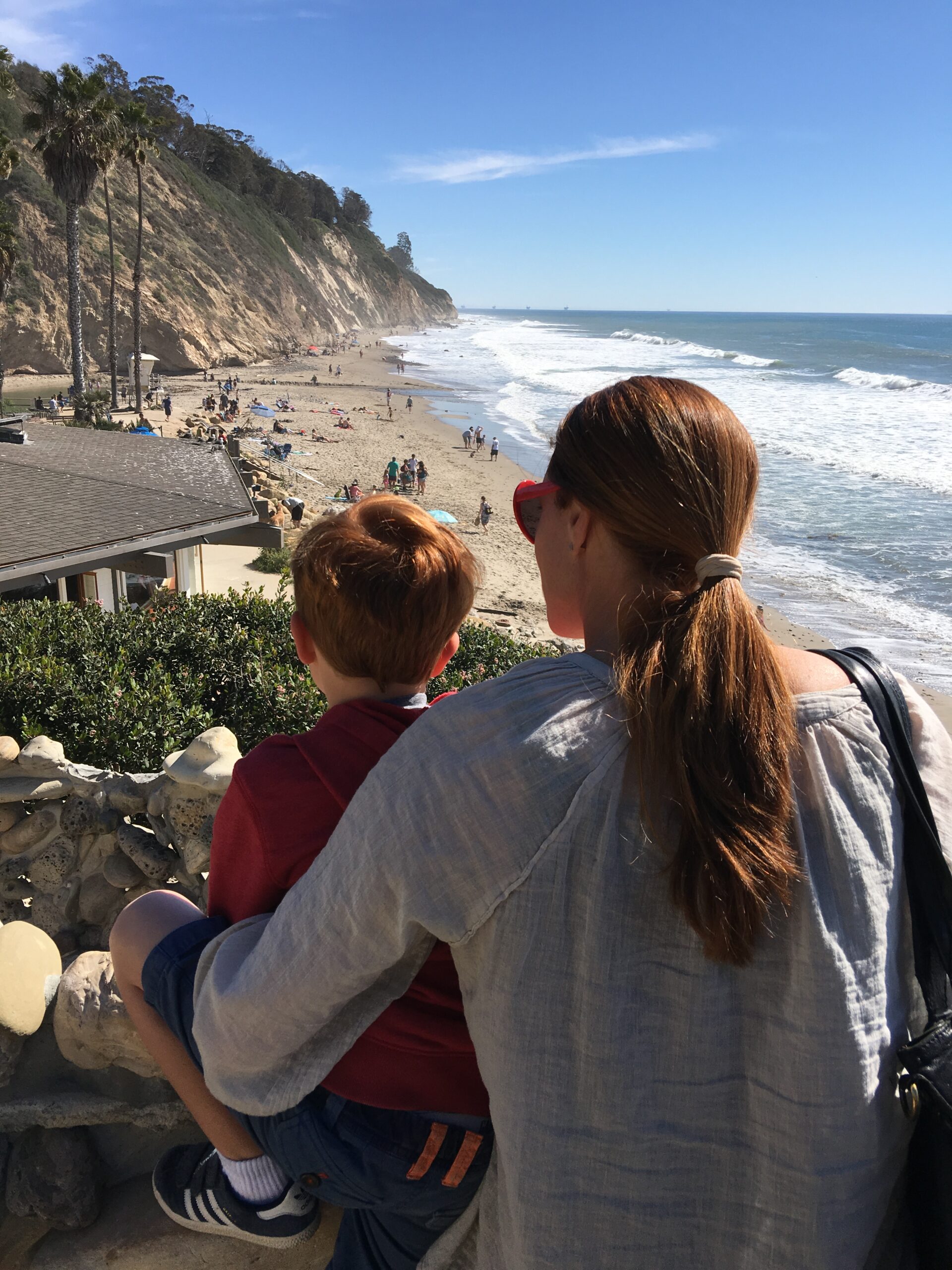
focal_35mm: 29
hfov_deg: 48.2
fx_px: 1063
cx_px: 476
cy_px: 635
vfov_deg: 61.7
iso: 25
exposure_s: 1/1876
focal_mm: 4.15
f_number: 2.2
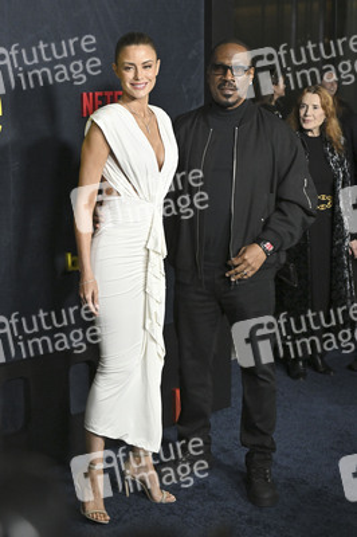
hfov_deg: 27.5
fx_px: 730
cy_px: 268
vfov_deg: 40.4
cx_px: 178
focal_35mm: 49
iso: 2500
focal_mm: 49
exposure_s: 1/320
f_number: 5.6
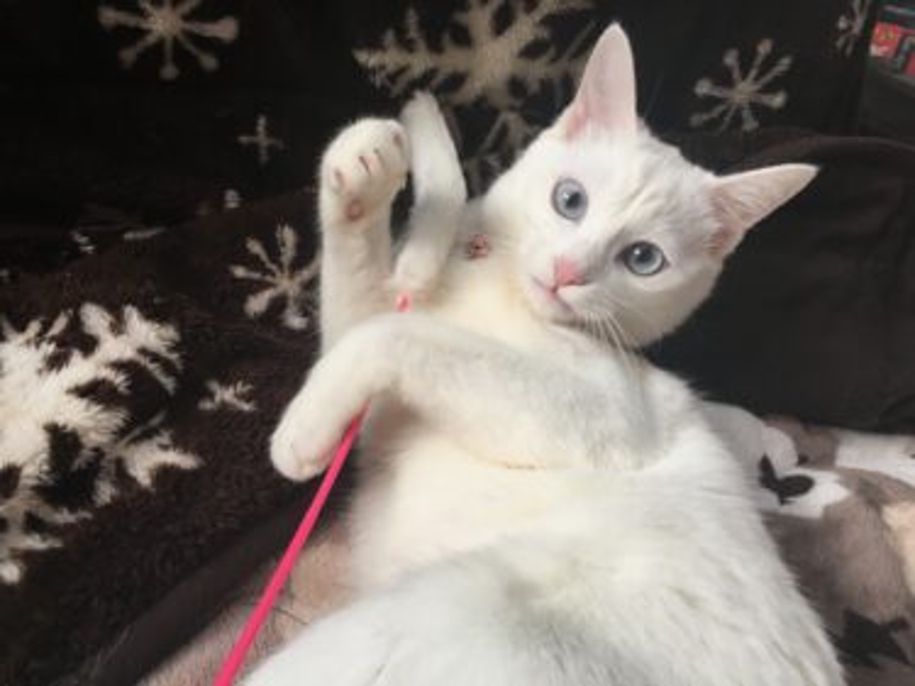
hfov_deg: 61.7
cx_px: 458
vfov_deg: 48.2
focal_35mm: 29
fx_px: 766
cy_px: 343
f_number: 2.2
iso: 50
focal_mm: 4.15
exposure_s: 1/30
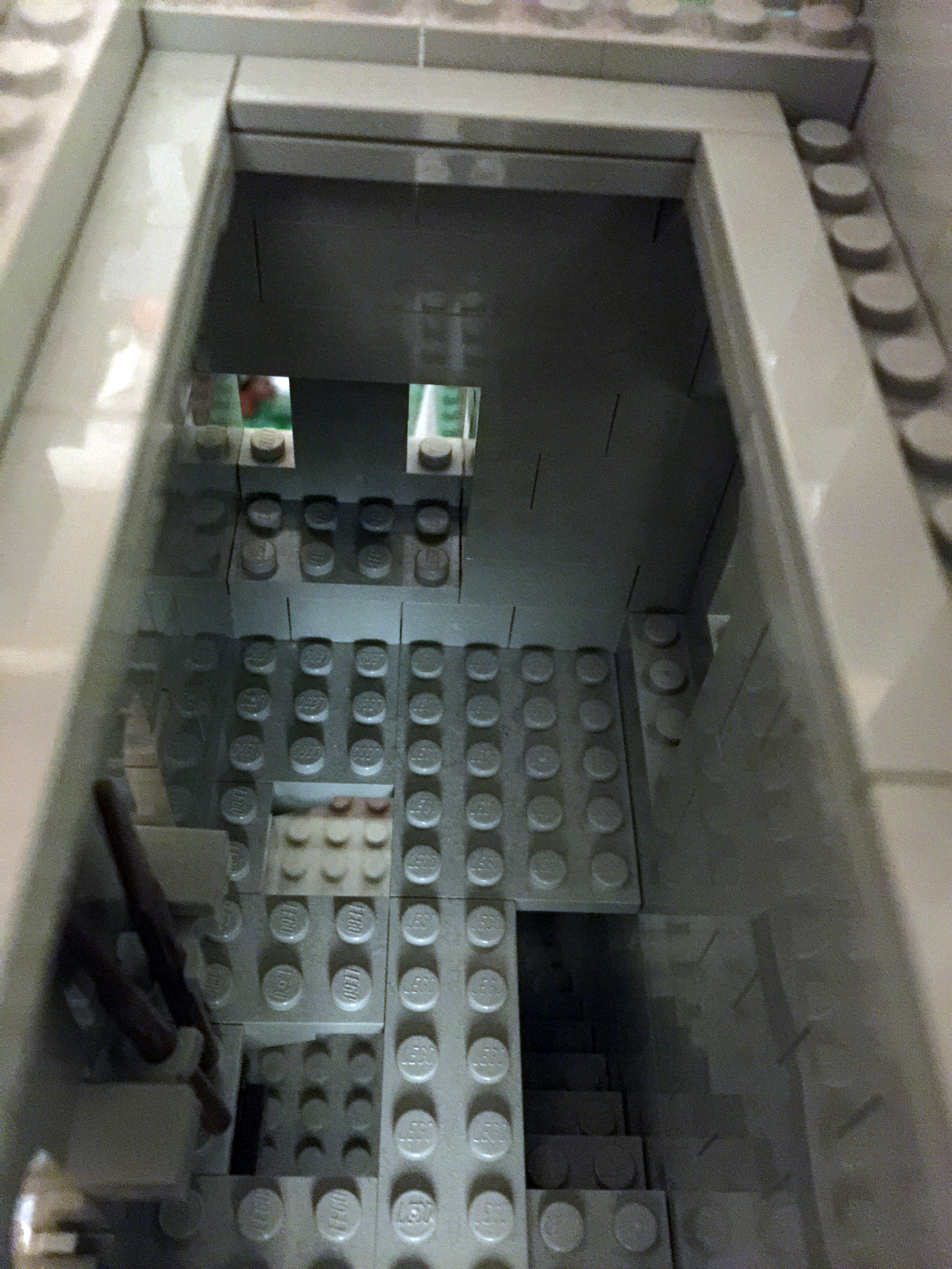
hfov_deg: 48.2
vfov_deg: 61.7
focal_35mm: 29
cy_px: 634
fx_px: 1063
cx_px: 476
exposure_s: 1/4
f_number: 2.2
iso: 320
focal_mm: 4.15
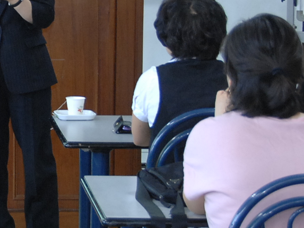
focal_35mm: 194
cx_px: -63
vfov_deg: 7.7
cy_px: 68
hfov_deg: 10.0
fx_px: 1704
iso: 500
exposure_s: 1/60
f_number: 4.2
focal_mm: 36
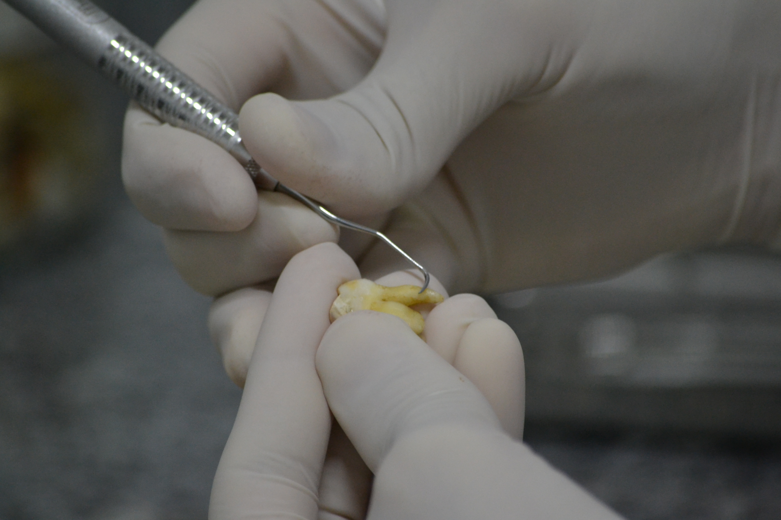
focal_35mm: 420
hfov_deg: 4.9
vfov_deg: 3.3
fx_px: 9111
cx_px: 390
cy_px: 260
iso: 1800
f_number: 5.6
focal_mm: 280
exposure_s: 1/125
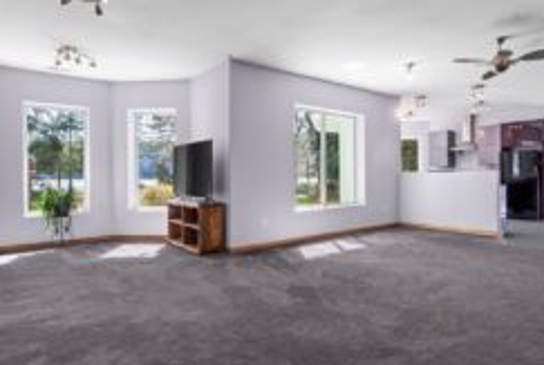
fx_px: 348
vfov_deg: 55.3
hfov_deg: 75.7
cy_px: 174
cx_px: 304
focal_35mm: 23
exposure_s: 1/13
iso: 400
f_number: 9
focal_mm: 14
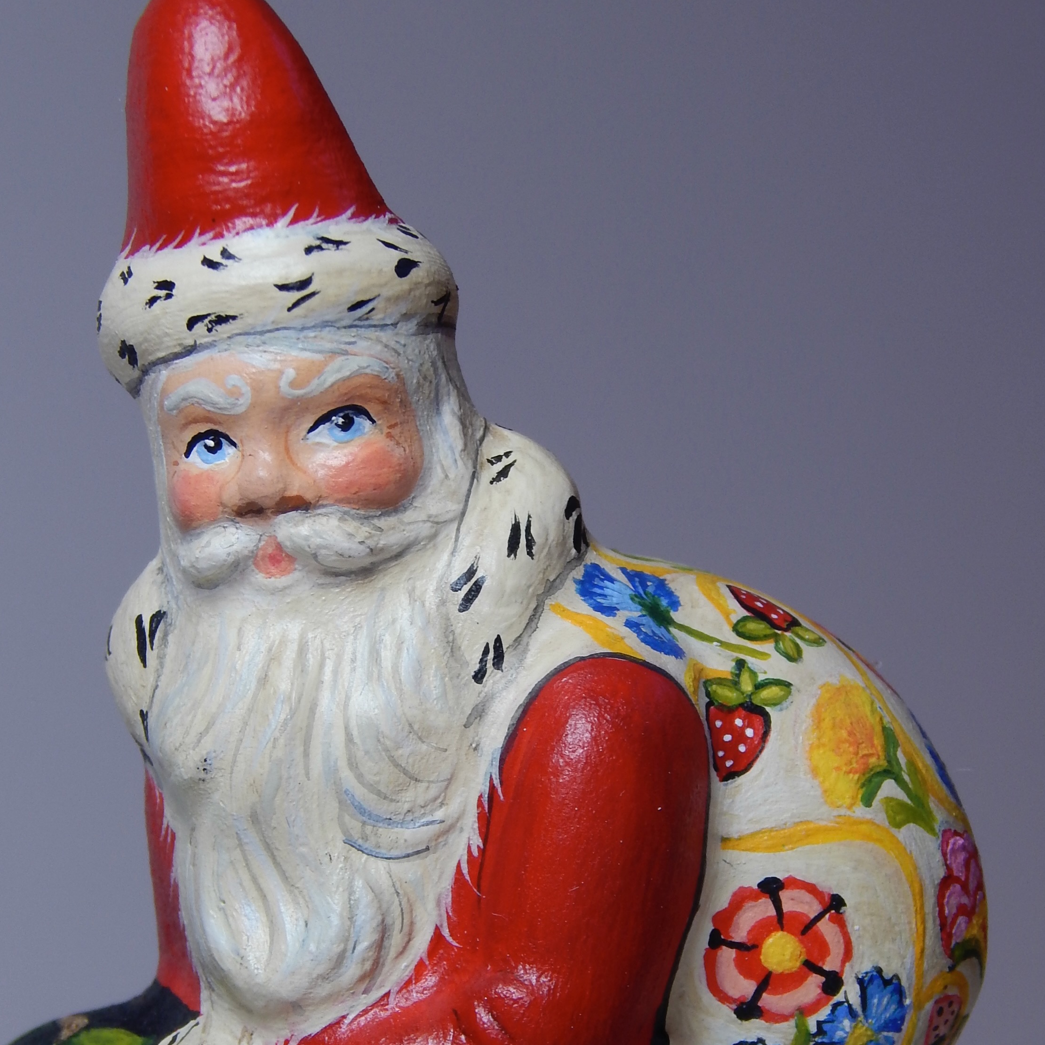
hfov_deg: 5.8
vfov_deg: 5.8
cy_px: 767
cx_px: 565
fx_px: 10383
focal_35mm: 304
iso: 125
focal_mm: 41.7
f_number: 5.6
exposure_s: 1/60
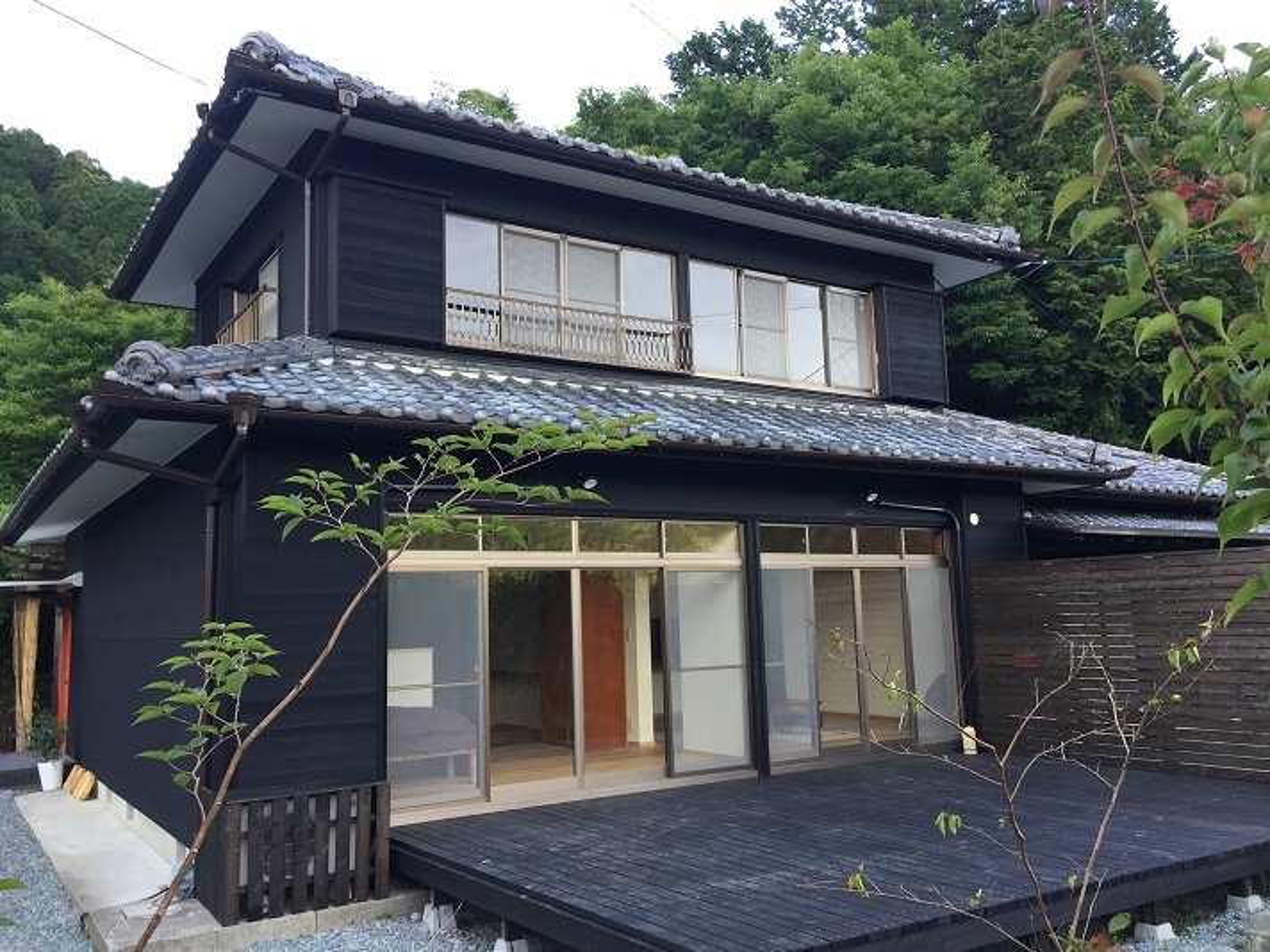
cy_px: 476
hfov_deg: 61.7
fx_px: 1064
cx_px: 635
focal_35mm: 29
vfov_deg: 48.2
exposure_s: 1/120
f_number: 2.2
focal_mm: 4.15
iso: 40
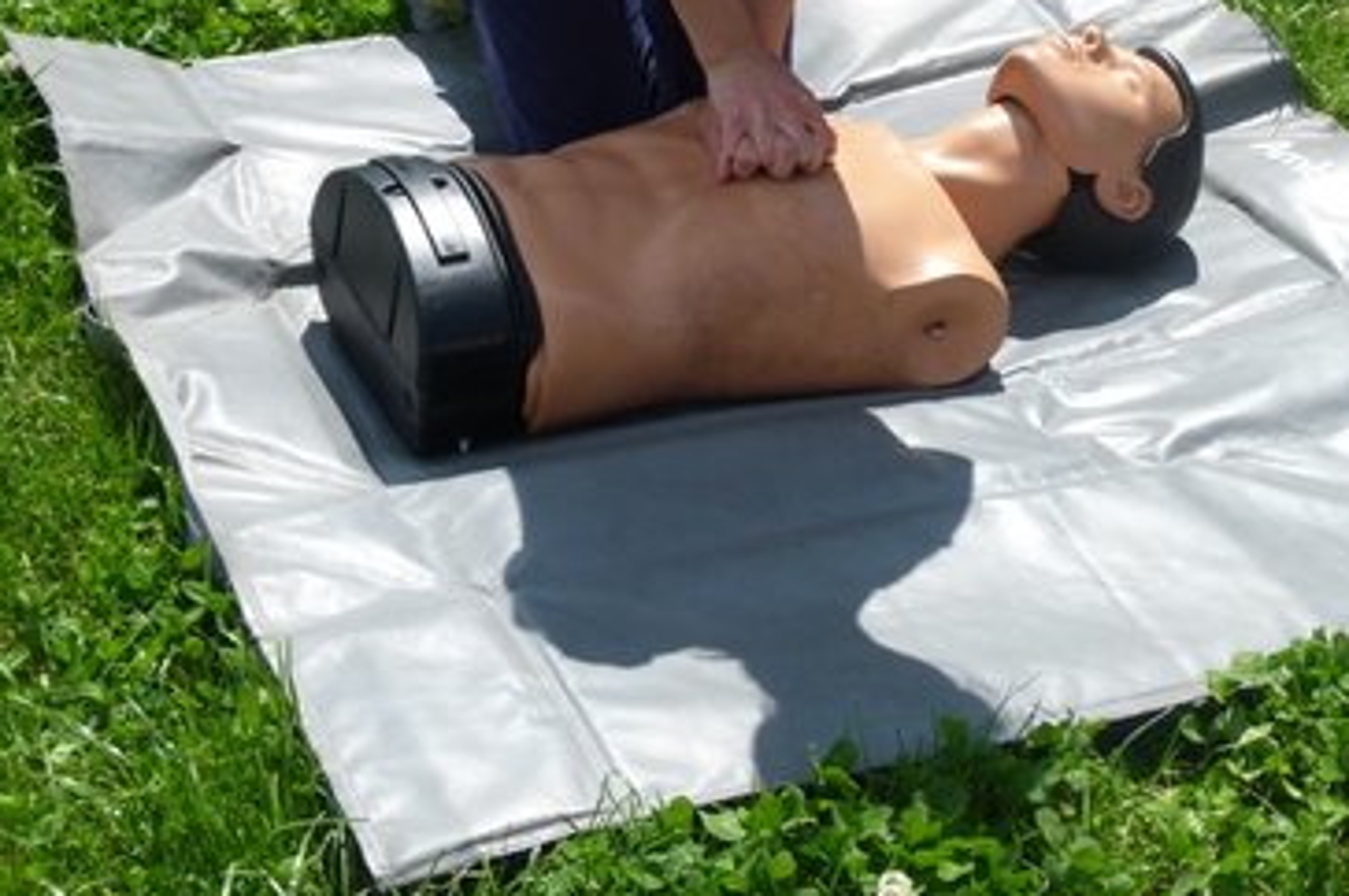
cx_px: 823
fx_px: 2995
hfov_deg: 25.3
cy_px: 122
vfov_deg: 16.8
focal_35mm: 80
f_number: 4
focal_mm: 7.7
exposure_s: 1/800
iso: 100
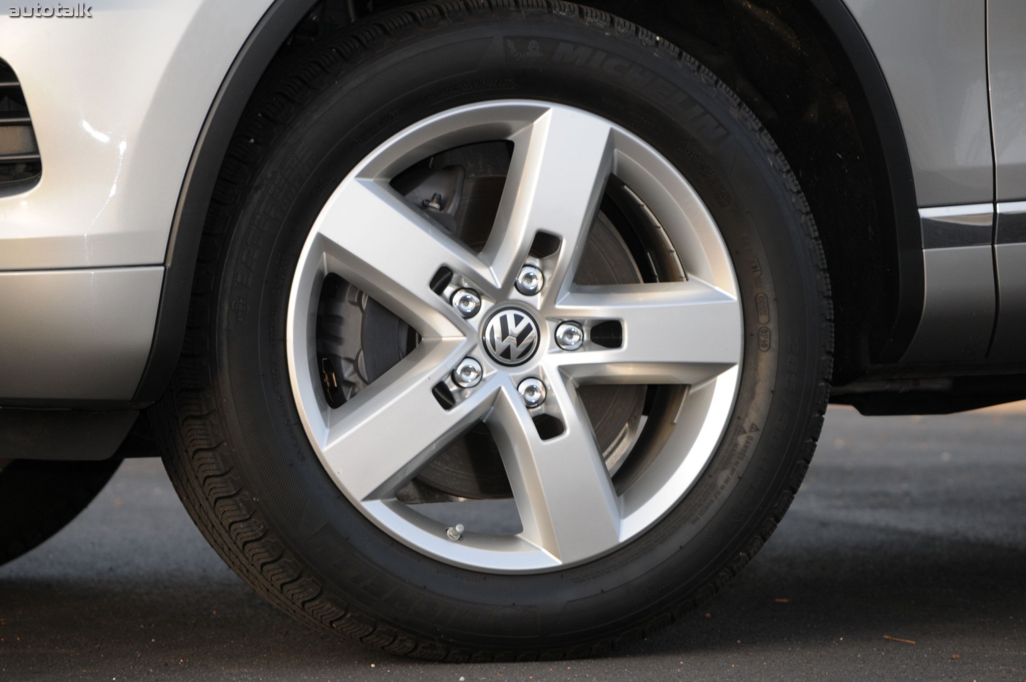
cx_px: 513
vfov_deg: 5.2
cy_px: 341
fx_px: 7473
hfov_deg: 7.9
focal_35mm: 262
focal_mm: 175
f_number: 8
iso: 250
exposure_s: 1/60
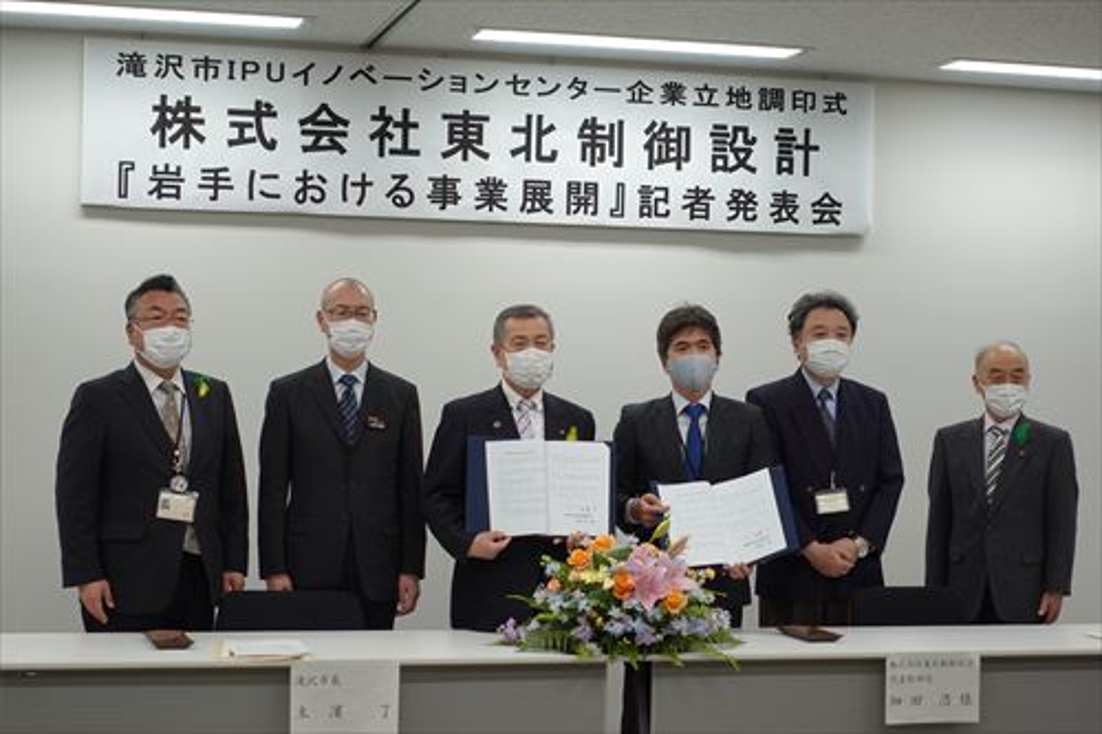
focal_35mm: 70
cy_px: 367
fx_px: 2142
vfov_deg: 19.4
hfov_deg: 28.9
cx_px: 551
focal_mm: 25.7
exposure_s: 1/80
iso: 125
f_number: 2.8
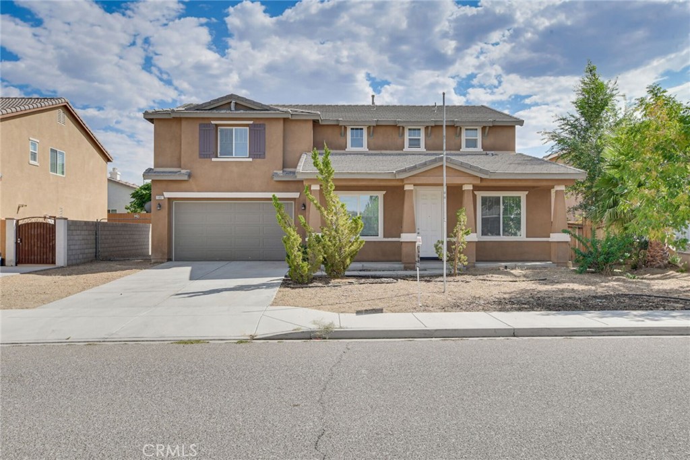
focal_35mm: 30
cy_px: 230
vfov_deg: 43.6
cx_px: 345
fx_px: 575
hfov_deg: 61.9
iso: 800
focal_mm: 20
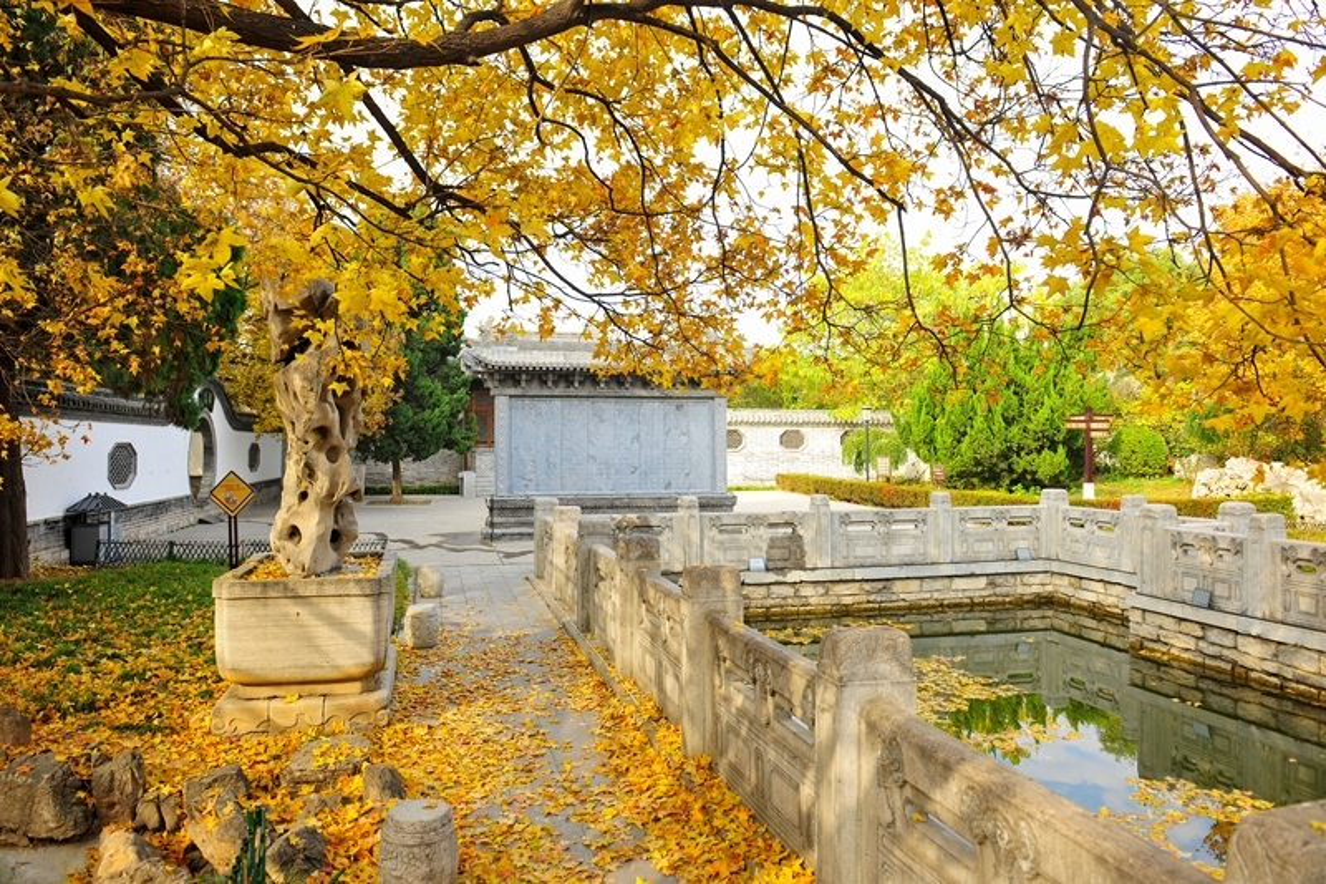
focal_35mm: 24
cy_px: 442
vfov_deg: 53.1
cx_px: 663
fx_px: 884
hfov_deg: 73.8
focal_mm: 24
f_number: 6.3
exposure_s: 1/160
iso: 320
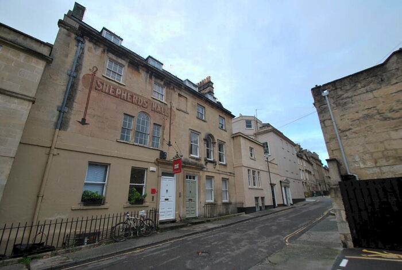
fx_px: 168
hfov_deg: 100.3
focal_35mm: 15
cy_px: 135
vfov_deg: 77.6
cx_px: 201
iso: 100
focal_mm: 10
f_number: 6.3
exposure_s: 1/160
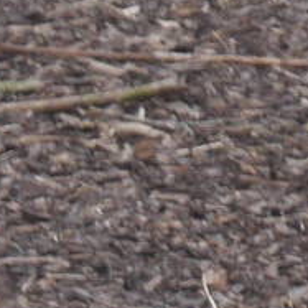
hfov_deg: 2.7
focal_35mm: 634
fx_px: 6382
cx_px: -919
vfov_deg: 2.8
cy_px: 438
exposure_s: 1/125
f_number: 5.6
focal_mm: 42
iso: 160
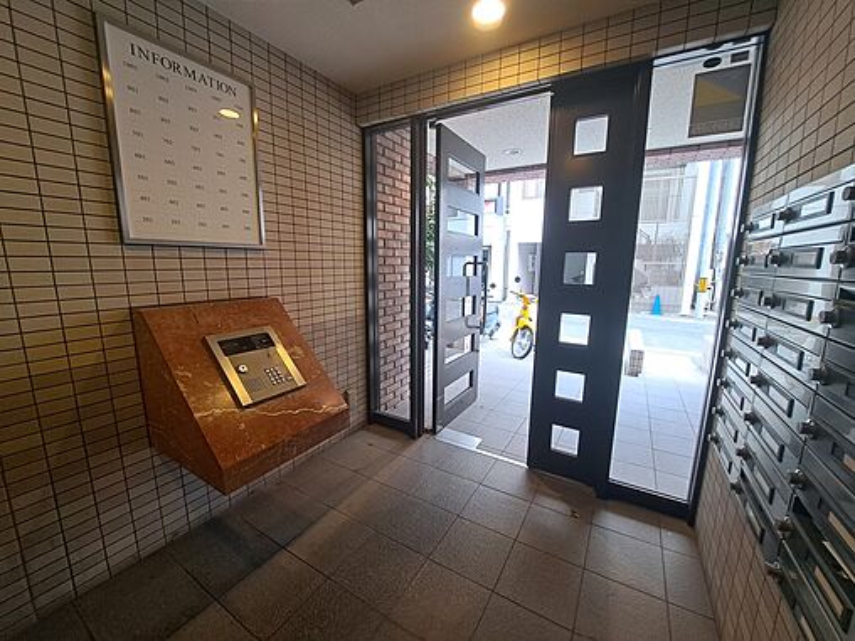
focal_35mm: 13
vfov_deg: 89.9
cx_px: 428
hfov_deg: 106.2
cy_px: 320
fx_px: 321
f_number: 2.2
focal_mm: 1.74
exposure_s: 1/100
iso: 50
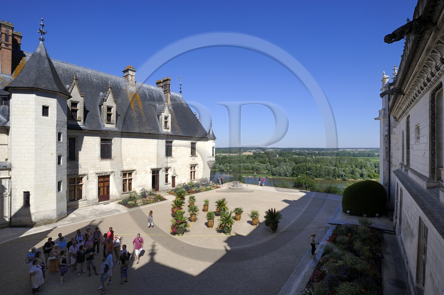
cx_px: 222
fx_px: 197
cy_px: 148
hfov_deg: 96.8
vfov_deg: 73.6
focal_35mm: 16
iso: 200
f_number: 16
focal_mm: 16
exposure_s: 1/160
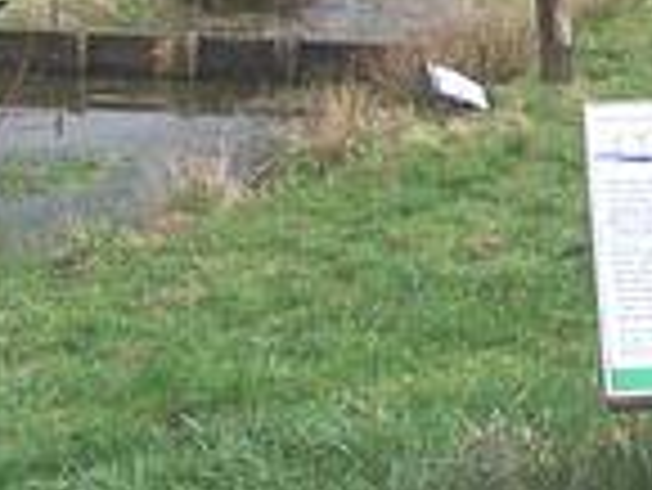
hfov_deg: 18.7
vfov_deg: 14.4
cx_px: 800
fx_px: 1866
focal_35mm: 99
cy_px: -137
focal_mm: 6.3
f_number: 4
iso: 64
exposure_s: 1/640
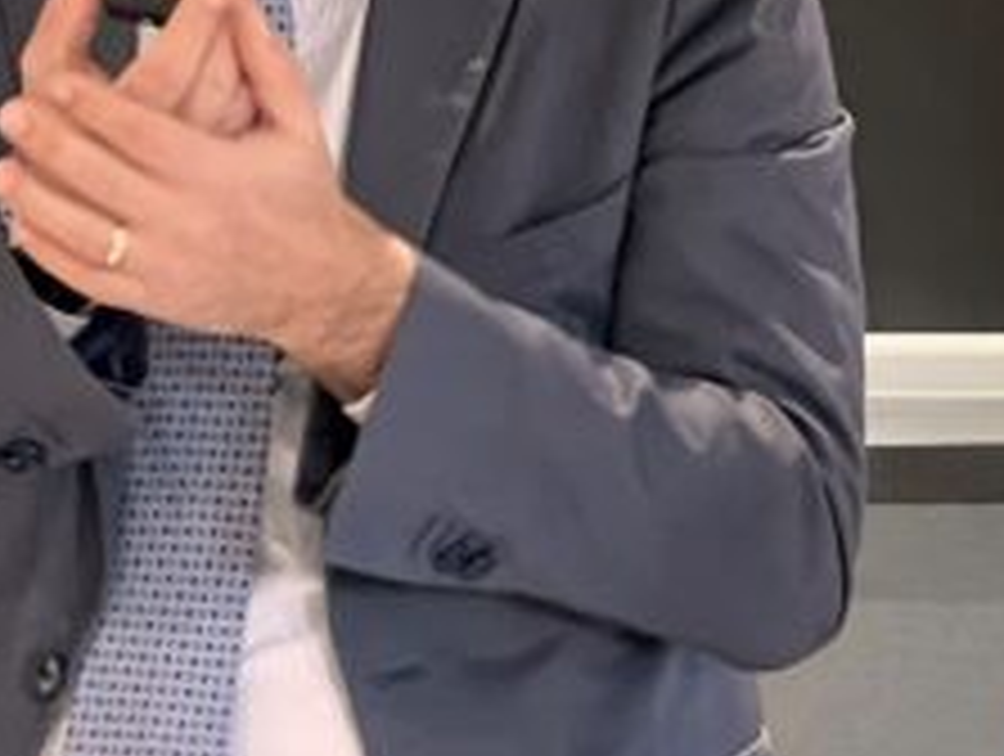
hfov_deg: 5.6
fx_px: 10255
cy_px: -180
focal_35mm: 353
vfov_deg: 4.2
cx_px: 108
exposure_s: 1/60
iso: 320
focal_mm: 9
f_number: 2.8
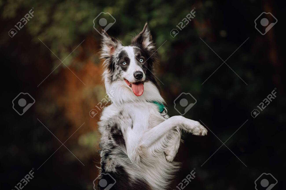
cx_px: 143
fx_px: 1589
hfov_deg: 10.3
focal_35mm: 200
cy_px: 95
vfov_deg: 6.9
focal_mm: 200
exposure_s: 1/1600
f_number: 2.2
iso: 250
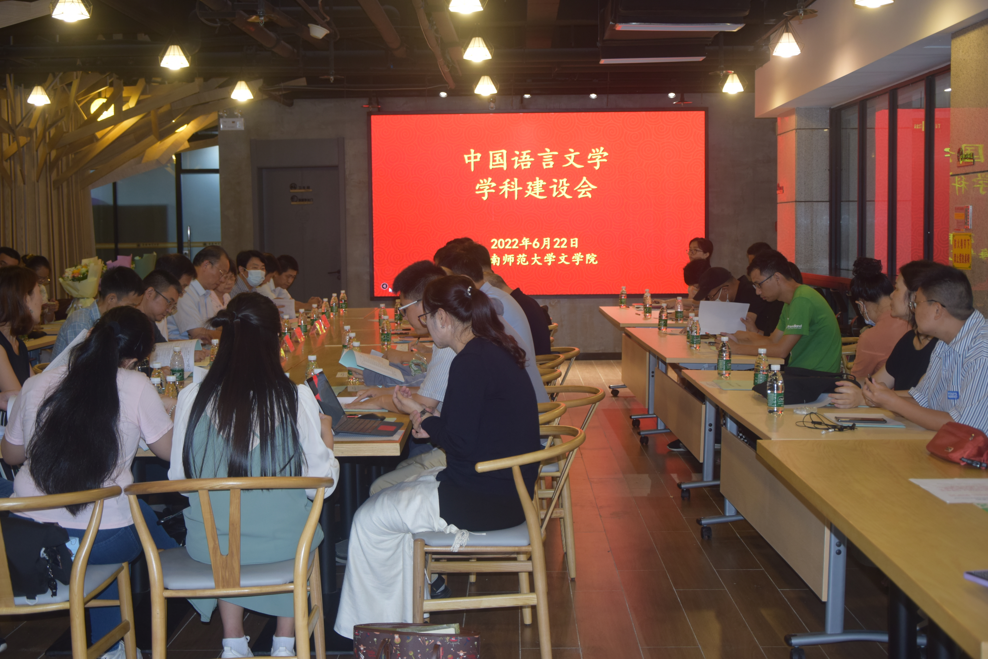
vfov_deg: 28.1
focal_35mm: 48
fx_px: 1318
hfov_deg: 41.1
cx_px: 494
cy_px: 330
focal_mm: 32
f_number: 4.2
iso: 400
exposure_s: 1/40
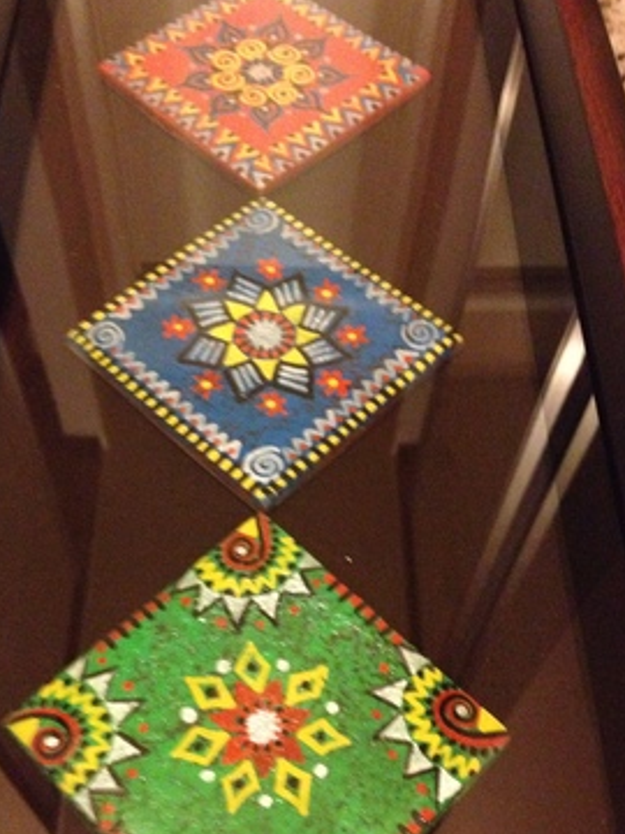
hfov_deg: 32.8
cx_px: 255
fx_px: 1059
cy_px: 492
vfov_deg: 42.8
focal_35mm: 44
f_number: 2.4
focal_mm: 4.28
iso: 800
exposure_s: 1/15
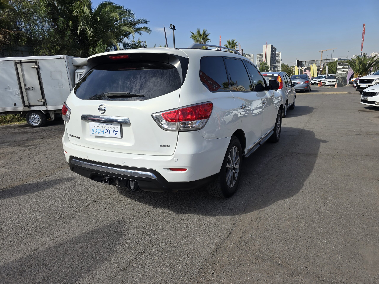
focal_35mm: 23
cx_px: 190
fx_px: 252
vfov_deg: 58.9
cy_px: 142
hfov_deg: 73.9
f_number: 1.7
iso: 12
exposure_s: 1/732
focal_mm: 6.3
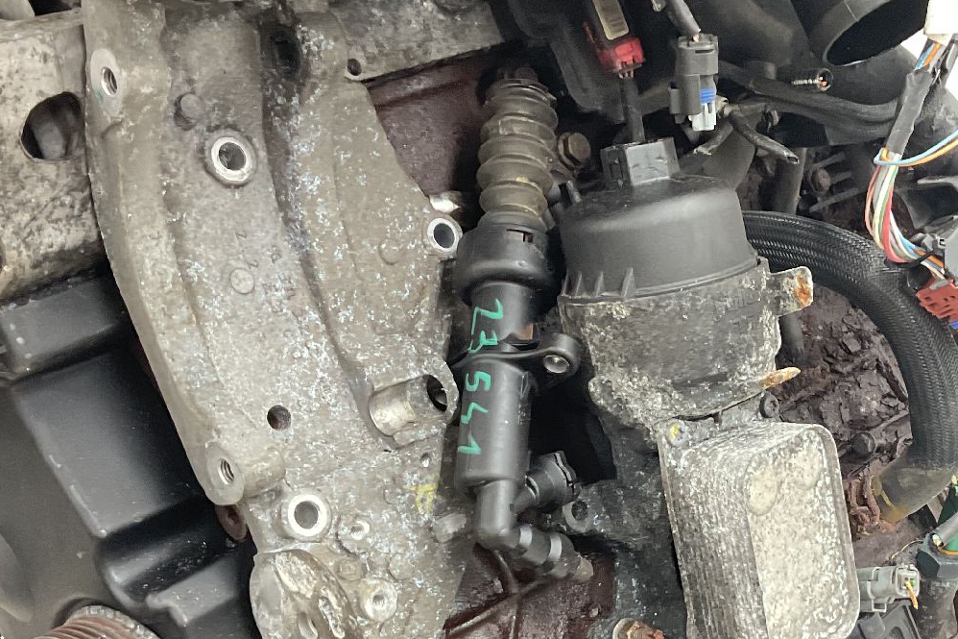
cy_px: 457
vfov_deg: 23.2
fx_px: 1543
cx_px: 727
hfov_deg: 33.7
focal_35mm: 58
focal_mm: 3
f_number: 1.8
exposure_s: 1/50
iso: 250
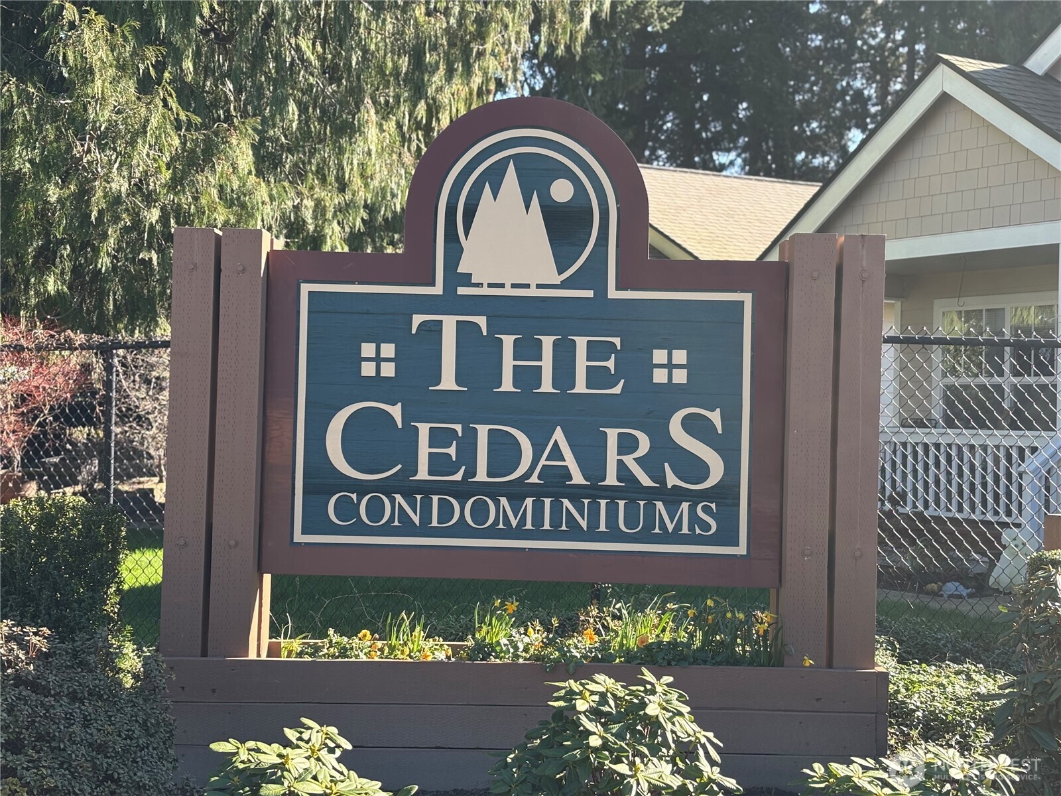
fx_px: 1594
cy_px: 398
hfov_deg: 36.8
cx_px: 530
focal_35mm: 52
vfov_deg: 28.0
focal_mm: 5.96
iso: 32
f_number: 1.6
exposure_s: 1/347
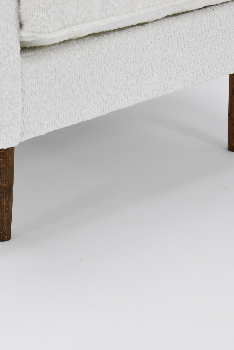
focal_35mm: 124
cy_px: 175
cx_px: 13
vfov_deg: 16.6
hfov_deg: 11.0
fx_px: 1206
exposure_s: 1/125
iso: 2000
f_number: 5.6
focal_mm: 55
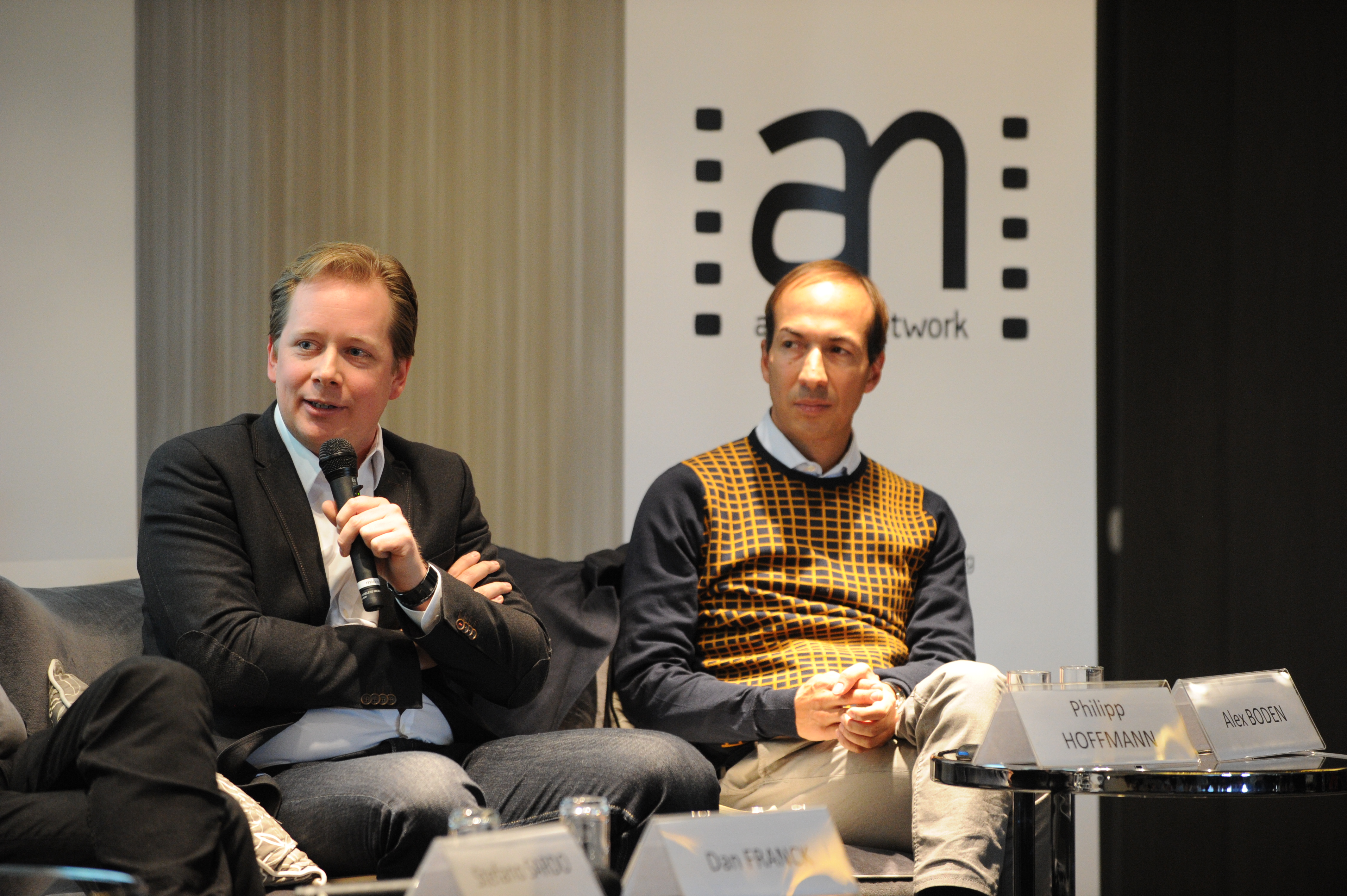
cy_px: 448
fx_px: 7478
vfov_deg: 6.9
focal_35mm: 200
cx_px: 674
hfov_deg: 10.3
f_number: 4.5
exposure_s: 1/200
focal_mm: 200
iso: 4000
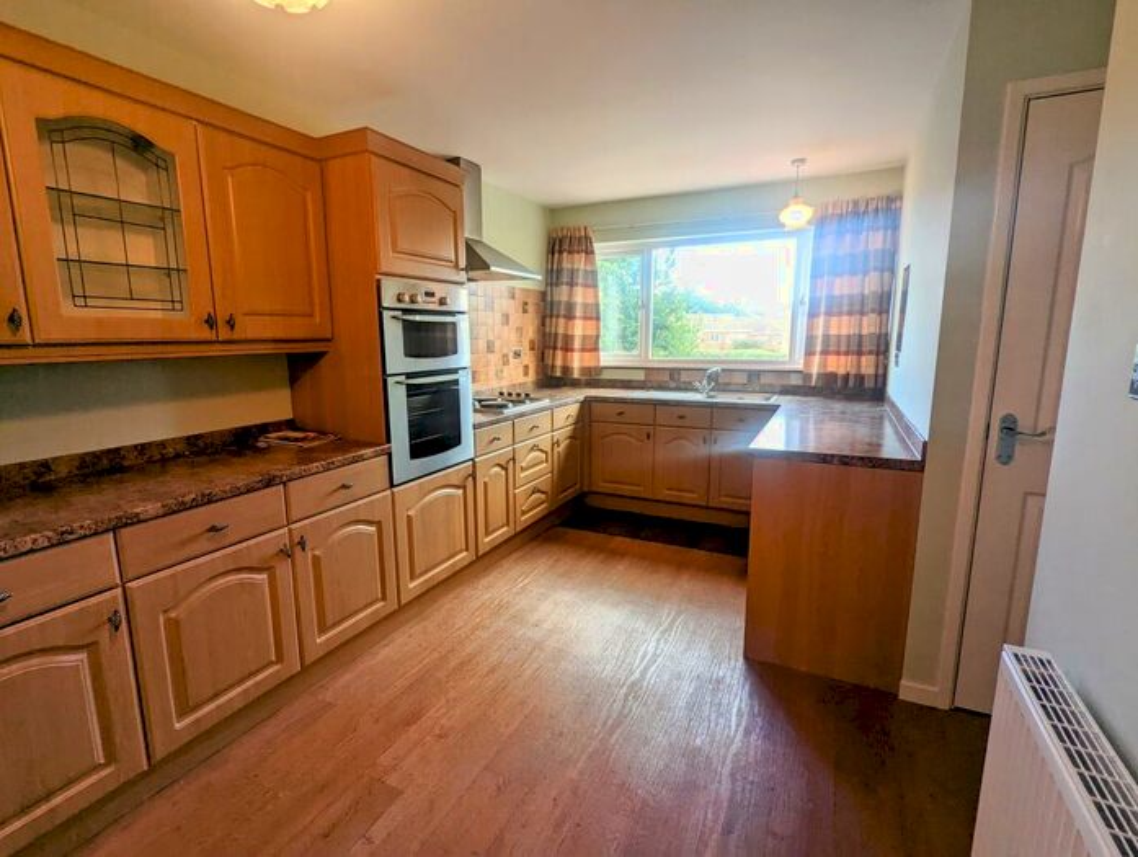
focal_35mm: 16
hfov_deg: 94.4
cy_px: 428
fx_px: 527
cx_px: 569
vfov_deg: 78.3
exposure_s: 1/100
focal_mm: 2.35
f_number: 2.2
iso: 103
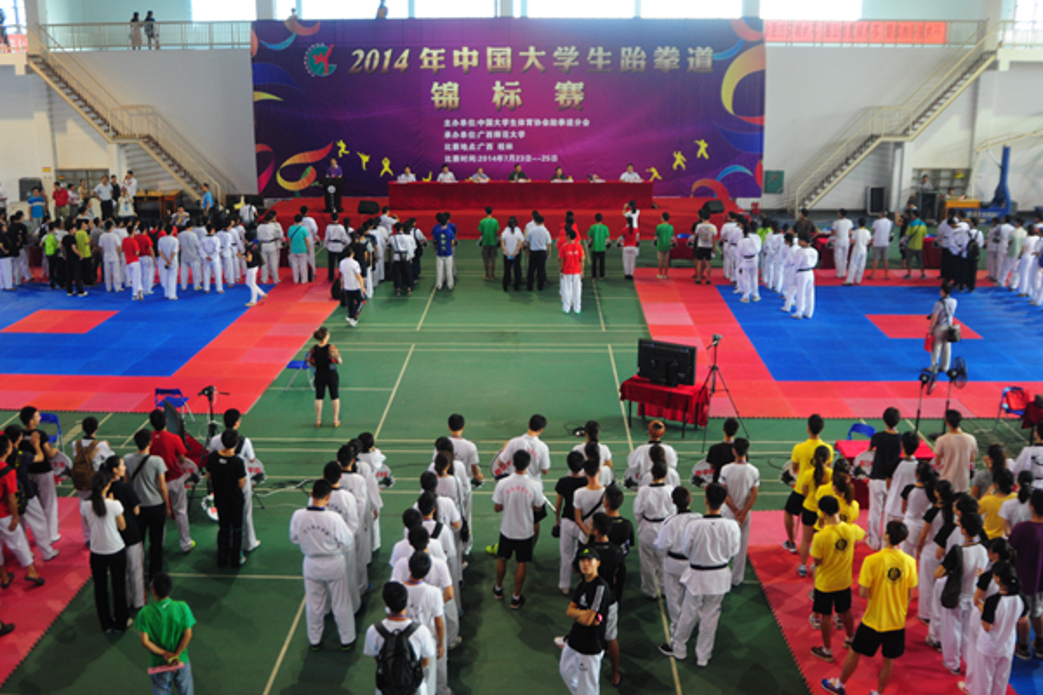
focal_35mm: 36
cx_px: 522
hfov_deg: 53.1
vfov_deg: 36.9
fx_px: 1043
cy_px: 348
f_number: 3.5
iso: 400
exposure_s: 1/60
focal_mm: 24
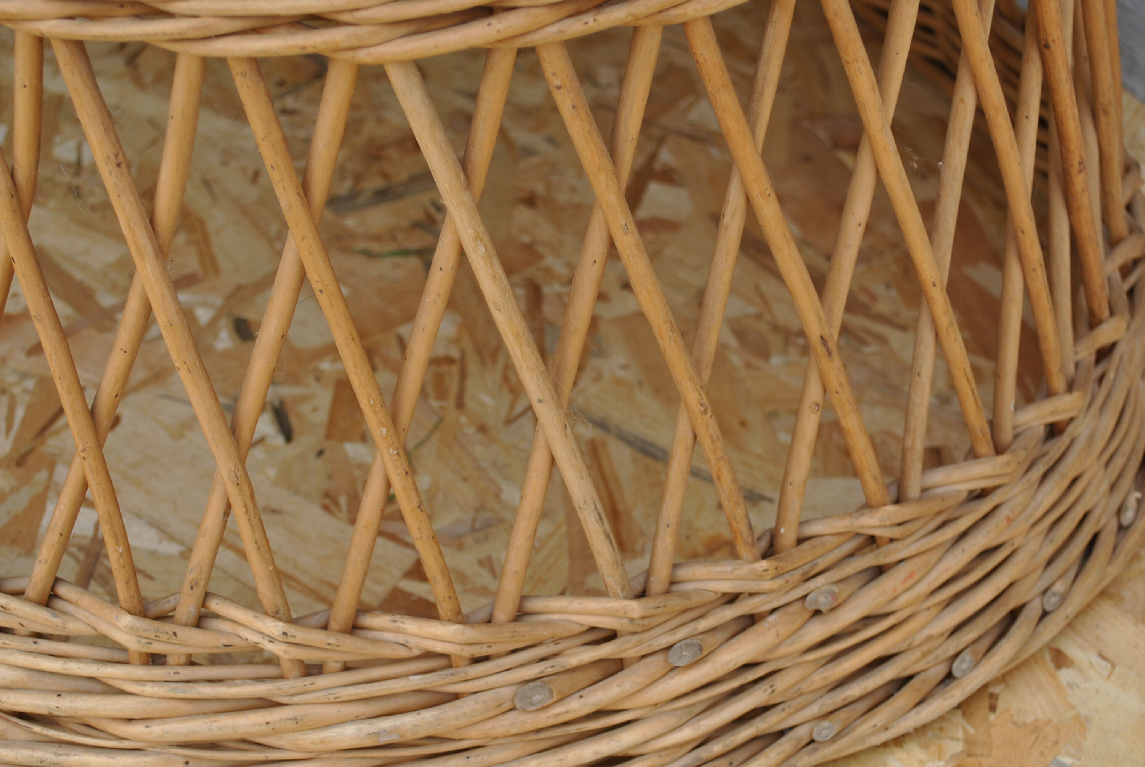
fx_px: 2154
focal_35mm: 68
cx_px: 619
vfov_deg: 20.2
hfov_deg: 29.8
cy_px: 446
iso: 100
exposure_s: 1/160
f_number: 6.3
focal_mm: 35
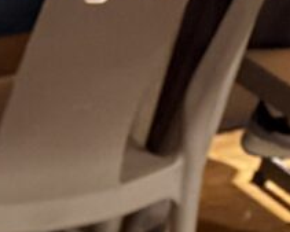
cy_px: 594
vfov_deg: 9.4
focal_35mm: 142
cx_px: -521
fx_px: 1219
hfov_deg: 10.5
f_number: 1.78
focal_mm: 6.76
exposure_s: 1/50
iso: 400
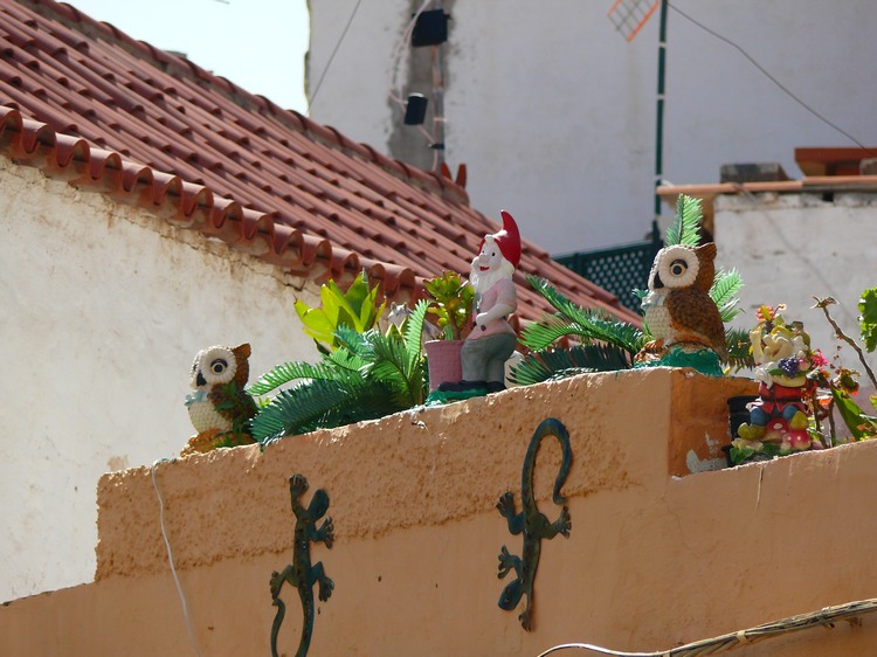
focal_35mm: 334
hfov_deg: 5.9
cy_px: 328
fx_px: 8459
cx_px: 438
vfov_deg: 4.4
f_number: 4.5
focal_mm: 70.6
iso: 100
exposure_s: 1/200
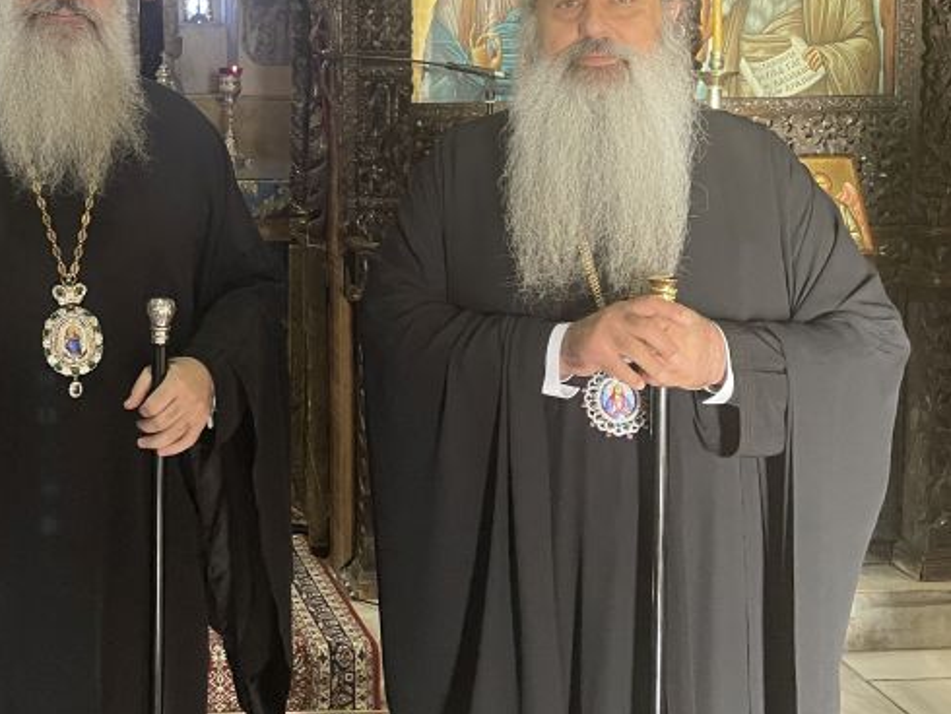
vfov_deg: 28.2
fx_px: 1402
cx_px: 111
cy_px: 177
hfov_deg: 35.5
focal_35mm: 51
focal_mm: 5.1
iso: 320
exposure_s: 1/50
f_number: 1.6
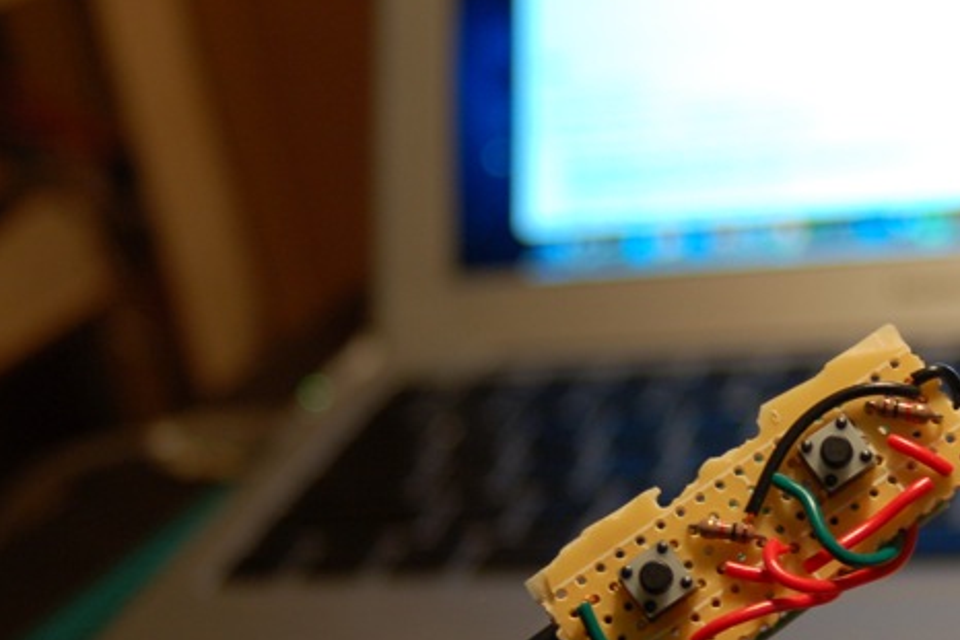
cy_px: 468
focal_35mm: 90
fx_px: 2401
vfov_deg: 15.1
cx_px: 824
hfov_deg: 22.2
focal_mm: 28
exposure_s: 1/30
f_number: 3.3
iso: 450
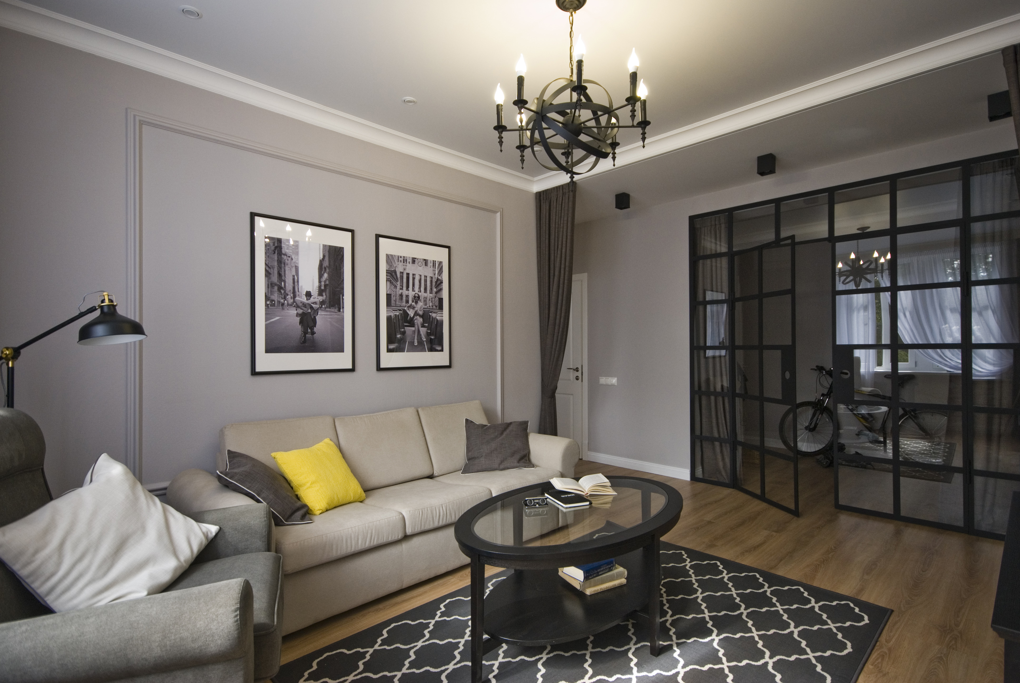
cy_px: 342
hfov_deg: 89.9
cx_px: 510
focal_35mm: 18
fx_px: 511
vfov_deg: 67.5
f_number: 5.6
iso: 320
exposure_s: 1/25
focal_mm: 12
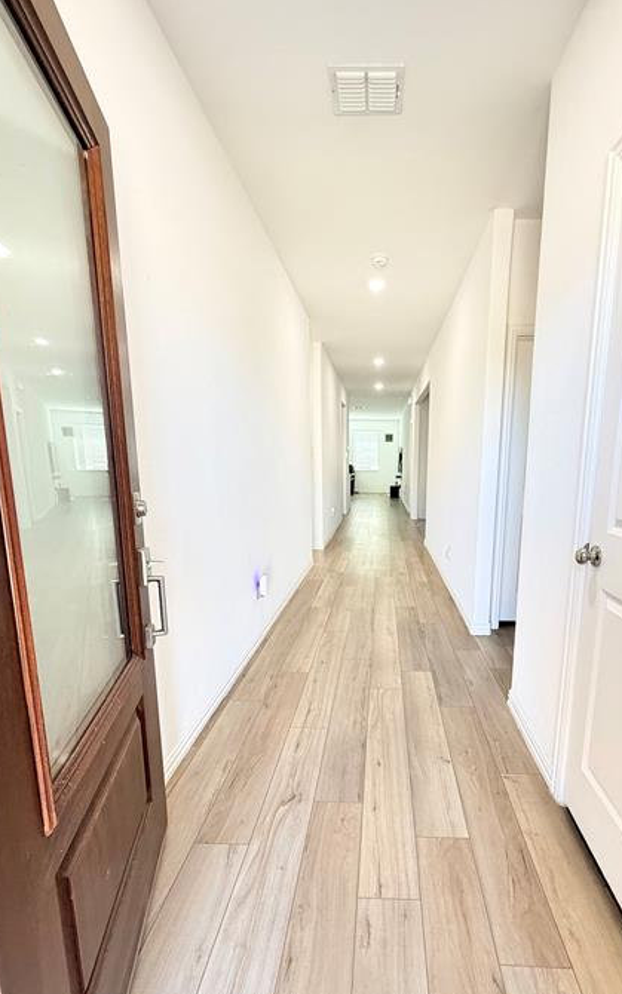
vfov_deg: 94.1
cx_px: 370
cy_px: 542
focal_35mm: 17
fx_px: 461
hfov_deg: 67.4
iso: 250
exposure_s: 1/60
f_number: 2.2
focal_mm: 2.22
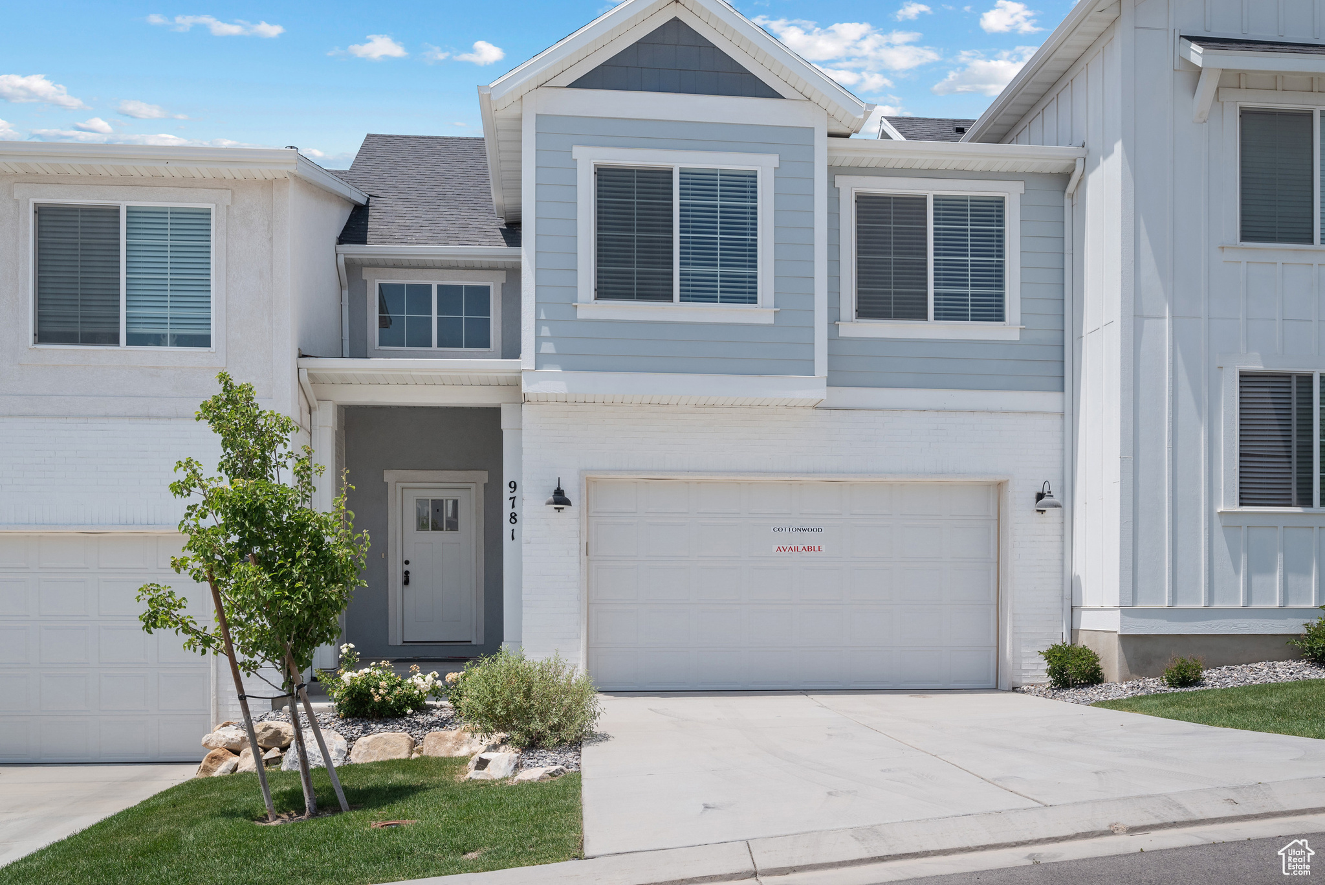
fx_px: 1104
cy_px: 442
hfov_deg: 61.9
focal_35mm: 30
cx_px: 662
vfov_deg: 43.6
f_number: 8
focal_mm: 30
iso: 250
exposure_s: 1/320
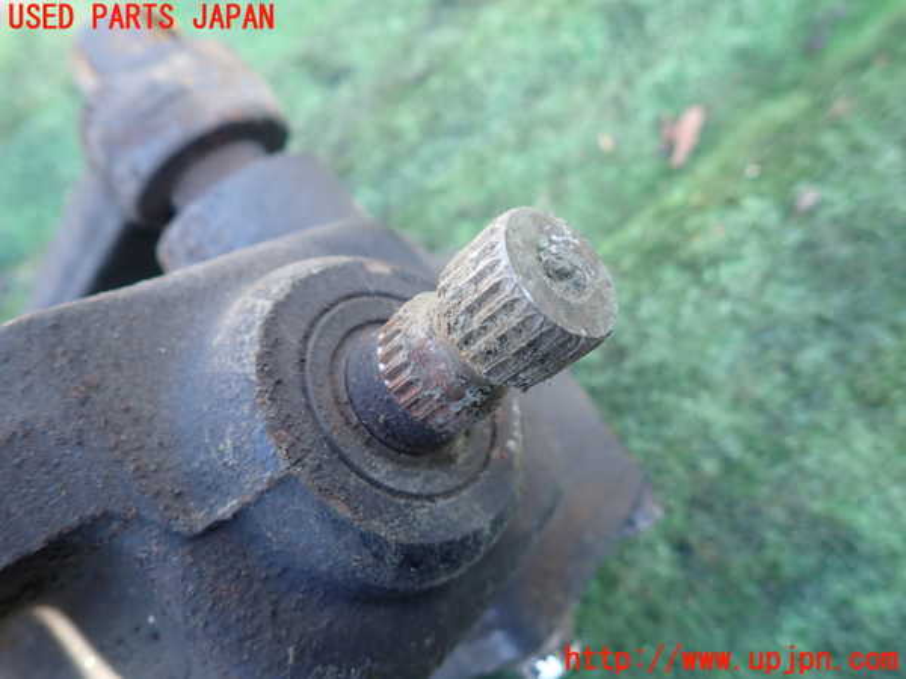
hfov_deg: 69.4
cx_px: 453
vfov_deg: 54.9
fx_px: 654
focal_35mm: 25
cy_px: 340
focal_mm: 4.5
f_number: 2
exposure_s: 1/80
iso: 100
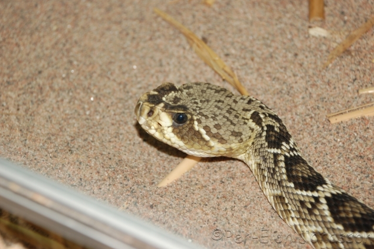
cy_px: 124
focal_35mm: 106
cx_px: 186
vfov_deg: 12.9
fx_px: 1101
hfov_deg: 19.3
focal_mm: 70
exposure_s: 1/60
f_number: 5.6
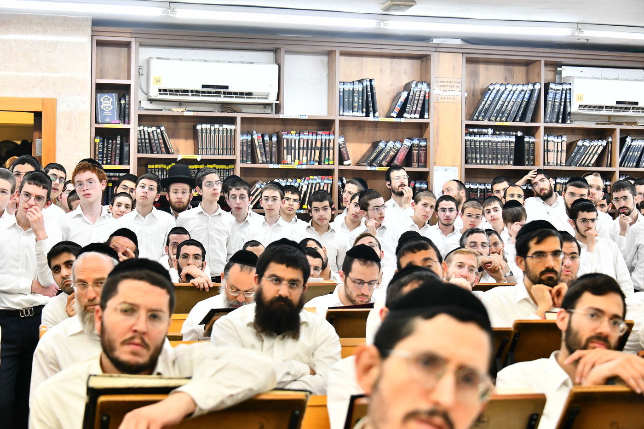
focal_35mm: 68
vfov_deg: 20.0
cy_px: 214
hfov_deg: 29.7
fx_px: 1216
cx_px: 322
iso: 2500
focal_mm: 68
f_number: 5.6
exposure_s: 1/200
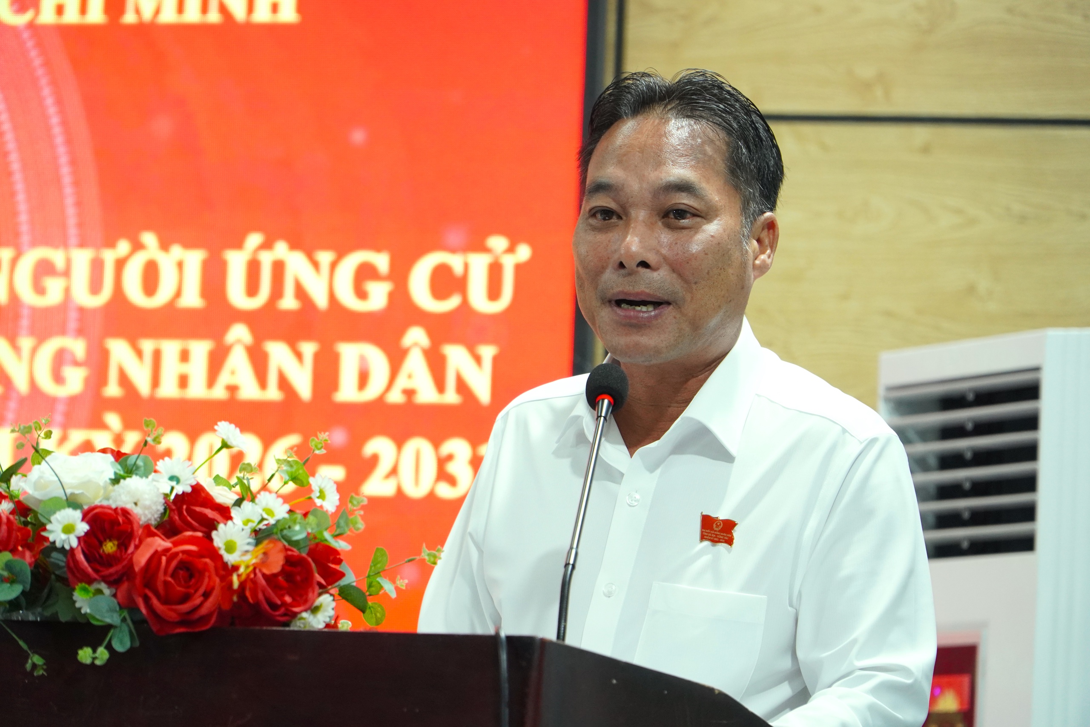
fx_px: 4769
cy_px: 364
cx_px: 545
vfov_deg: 8.7
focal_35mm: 158
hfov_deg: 13.0
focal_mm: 105
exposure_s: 1/200
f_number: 4
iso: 1250
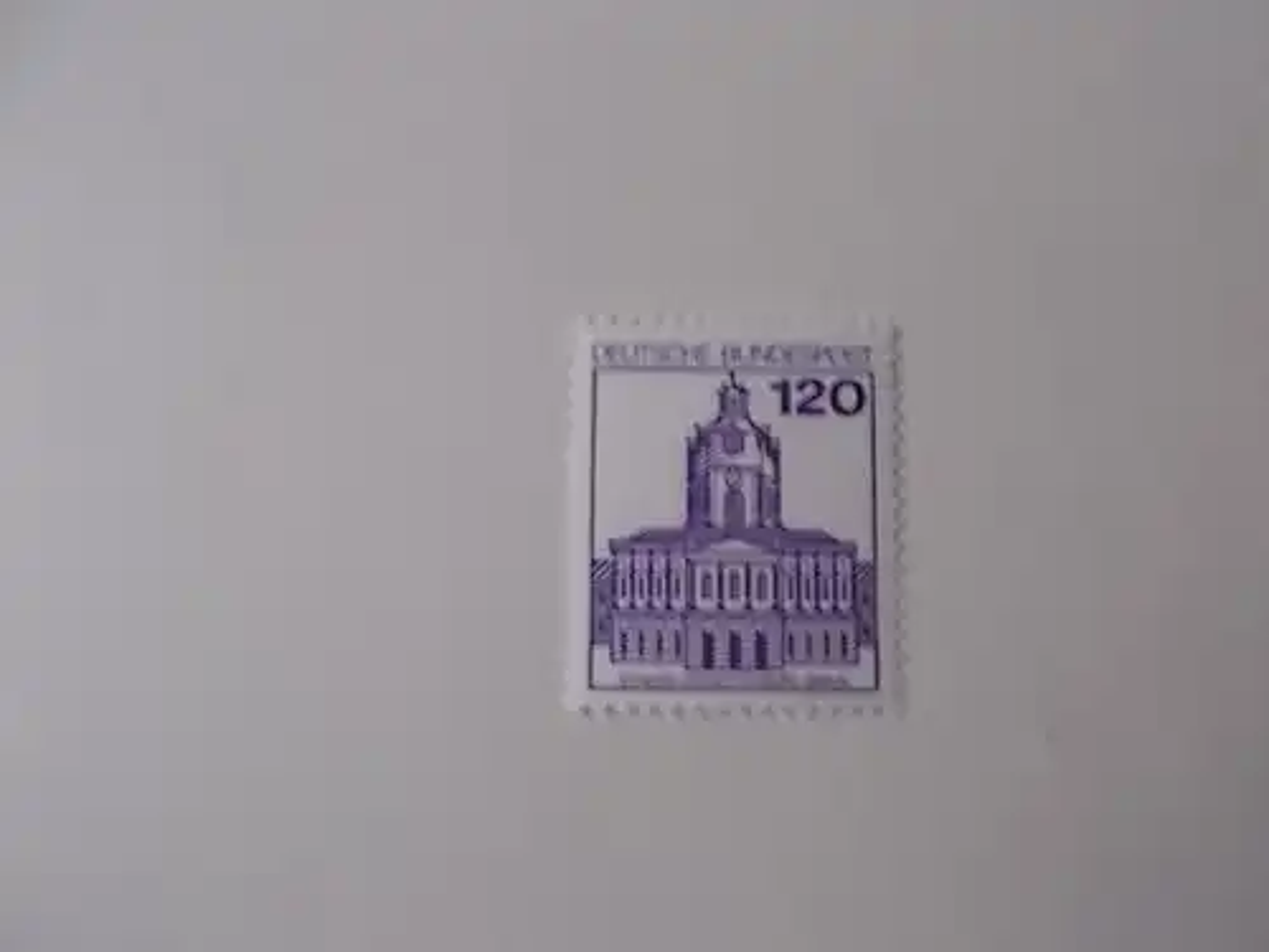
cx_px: 634
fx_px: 953
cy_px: 476
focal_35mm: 26
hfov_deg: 67.3
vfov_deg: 53.1
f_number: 3.2
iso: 200
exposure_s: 1/5
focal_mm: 4.6
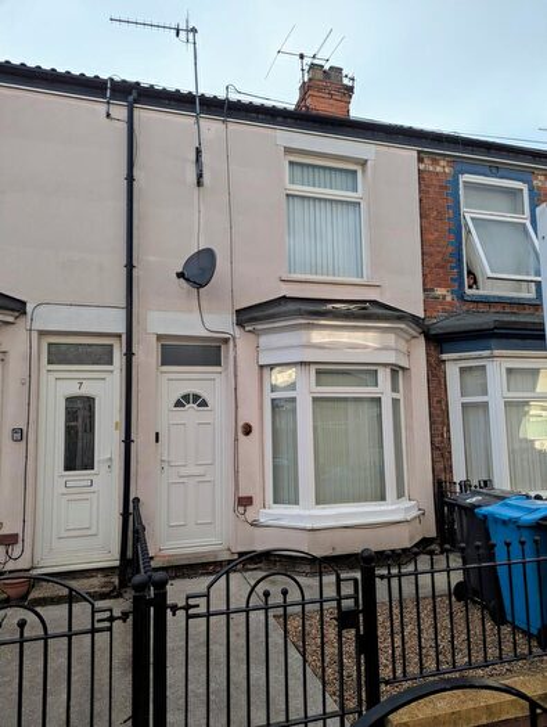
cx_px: 274
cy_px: 364
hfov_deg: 56.9
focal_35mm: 24
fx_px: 505
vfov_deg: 71.5
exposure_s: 1/609
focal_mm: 6.81
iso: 50
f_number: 1.85
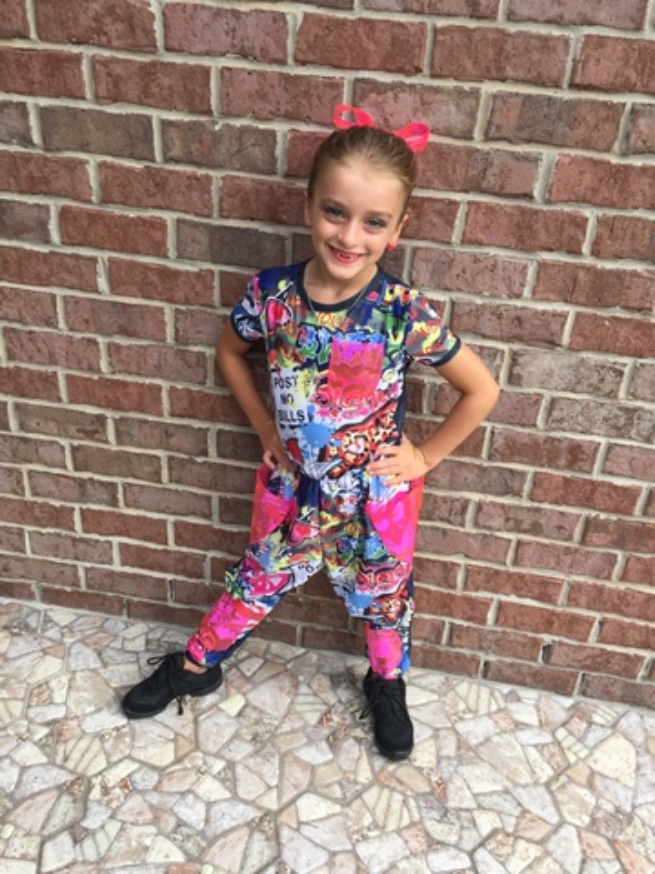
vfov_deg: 61.7
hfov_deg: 48.2
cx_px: 328
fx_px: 732
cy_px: 437
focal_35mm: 29
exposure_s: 1/377
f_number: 2.2
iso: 32
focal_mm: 4.15
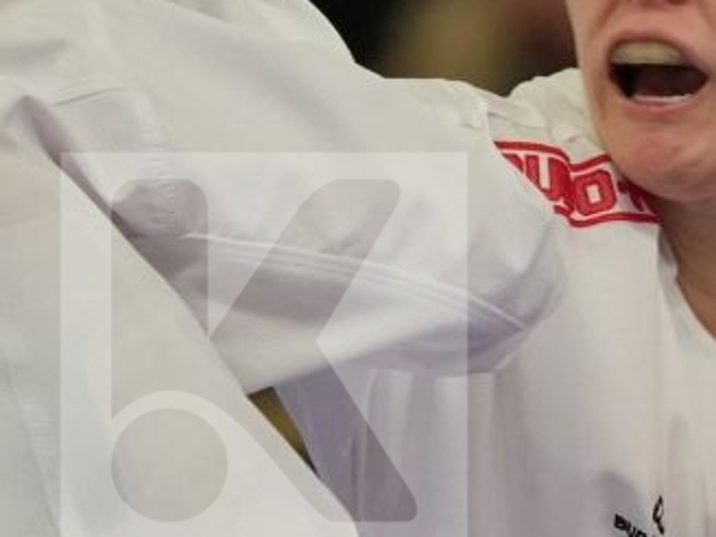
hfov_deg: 1.3
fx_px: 32784
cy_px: 351
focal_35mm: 1585
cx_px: 1004
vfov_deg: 0.9
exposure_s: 1/1000
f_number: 2.8
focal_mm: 200
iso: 1600
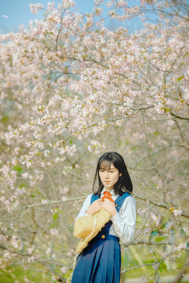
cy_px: 142
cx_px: 94
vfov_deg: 17.9
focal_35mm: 114
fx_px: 898
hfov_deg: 12.0
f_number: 2.8
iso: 100
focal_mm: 115
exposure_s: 1/1000
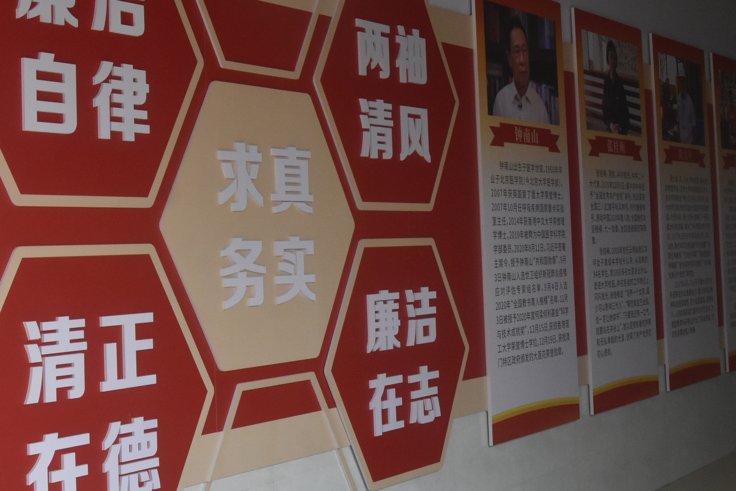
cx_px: 309
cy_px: 175
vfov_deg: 22.2
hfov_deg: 32.8
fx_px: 1247
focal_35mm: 61
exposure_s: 1/250
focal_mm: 22
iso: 2000
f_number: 8
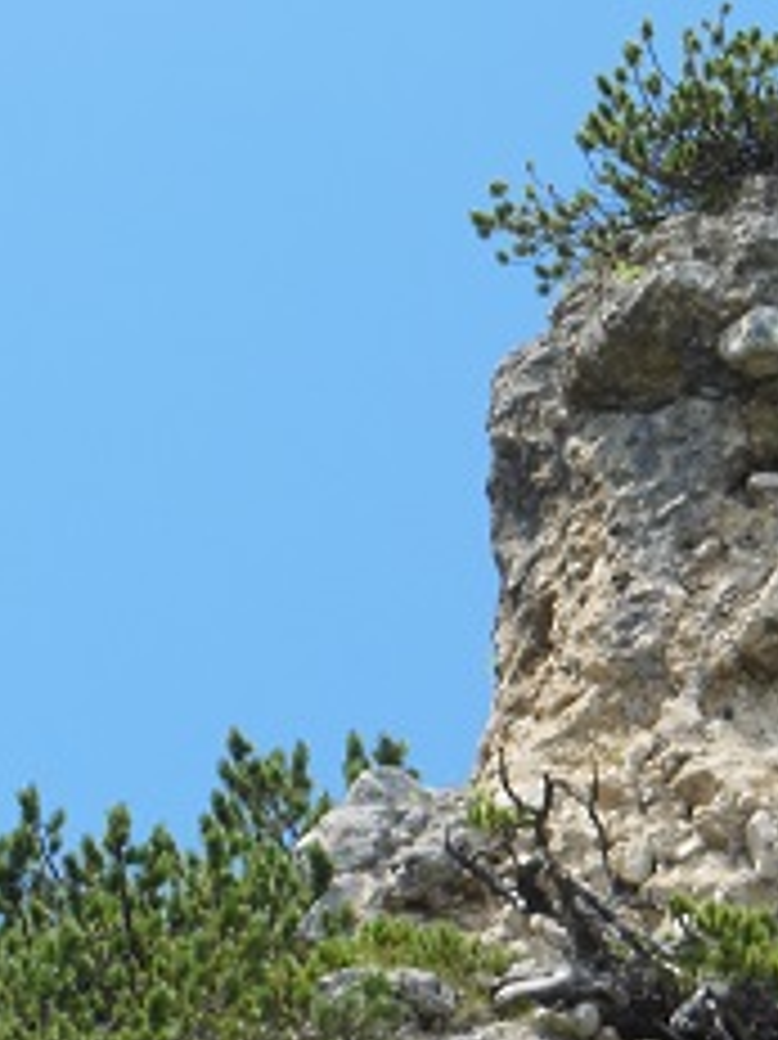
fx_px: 11158
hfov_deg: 4.0
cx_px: 756
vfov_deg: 5.3
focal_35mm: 372
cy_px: 770
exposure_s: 1/200
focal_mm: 25.5
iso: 125
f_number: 5.8
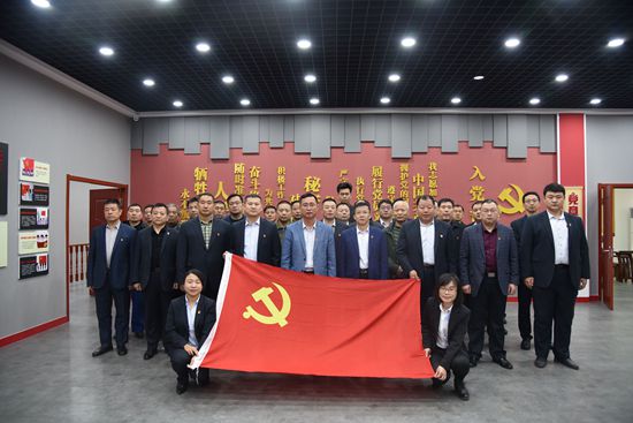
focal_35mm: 24
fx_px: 422
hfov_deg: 73.7
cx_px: 316
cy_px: 212
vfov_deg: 53.2
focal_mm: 24
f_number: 4
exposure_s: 1/60
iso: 1100
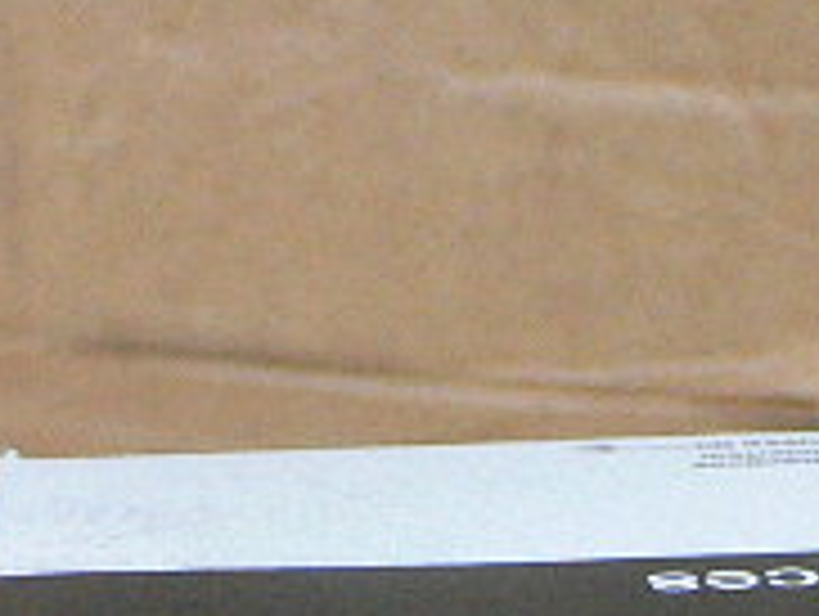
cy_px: 962
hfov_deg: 15.5
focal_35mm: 123
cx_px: 954
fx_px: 2914
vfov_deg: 11.5
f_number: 2.8
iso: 200
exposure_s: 1/20
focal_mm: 4.6
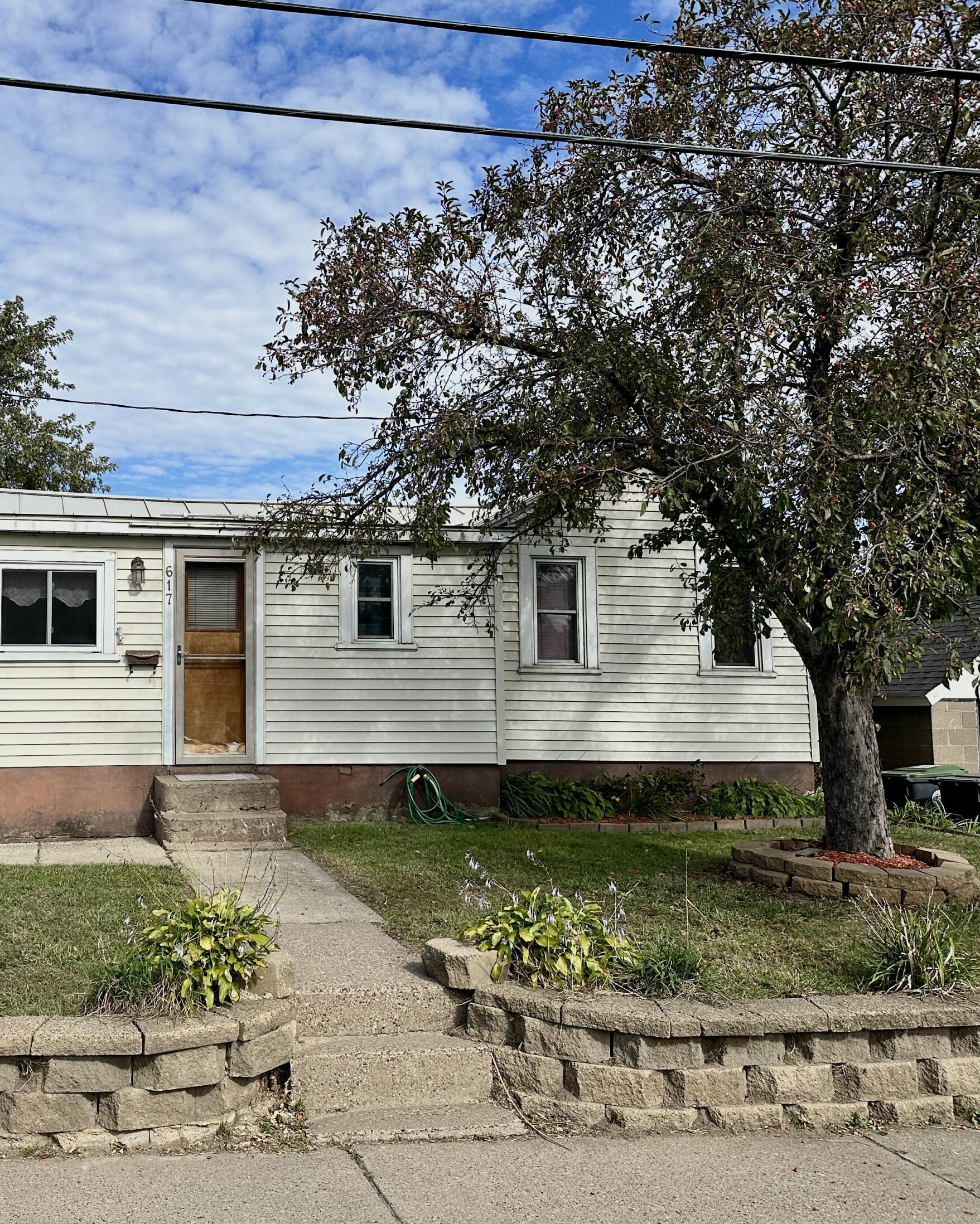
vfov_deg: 55.7
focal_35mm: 32
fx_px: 1160
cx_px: 204
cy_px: 600
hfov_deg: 43.8
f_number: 1.78
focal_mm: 6.86
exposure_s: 1/5525
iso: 80
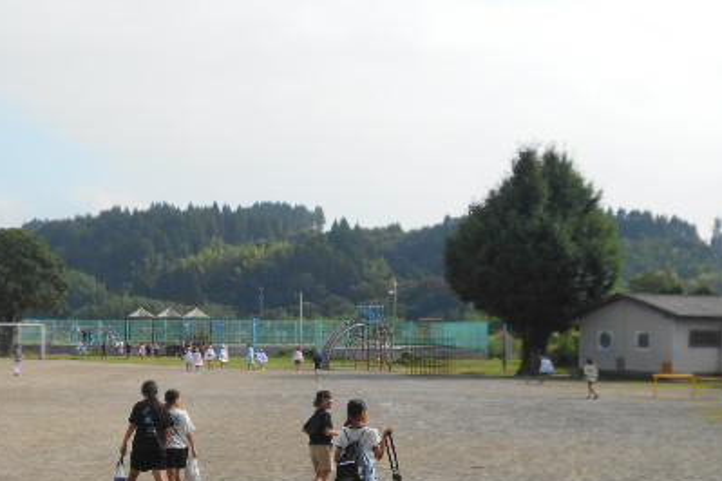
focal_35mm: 65
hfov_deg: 30.8
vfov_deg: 20.6
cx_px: 253
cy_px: 403
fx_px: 1304
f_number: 3.9
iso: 80
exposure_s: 1/800
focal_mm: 6.7
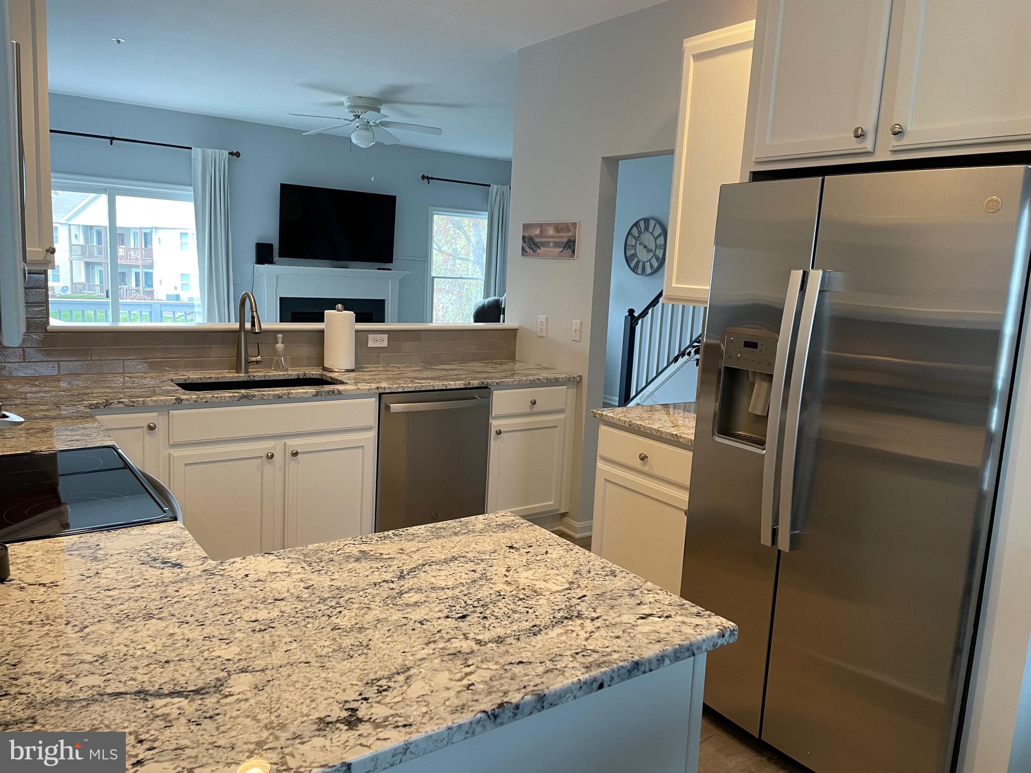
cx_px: 516
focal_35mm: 26
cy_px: 386
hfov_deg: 67.3
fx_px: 774
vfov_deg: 53.1
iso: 125
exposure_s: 1/60
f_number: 1.6
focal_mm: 4.2
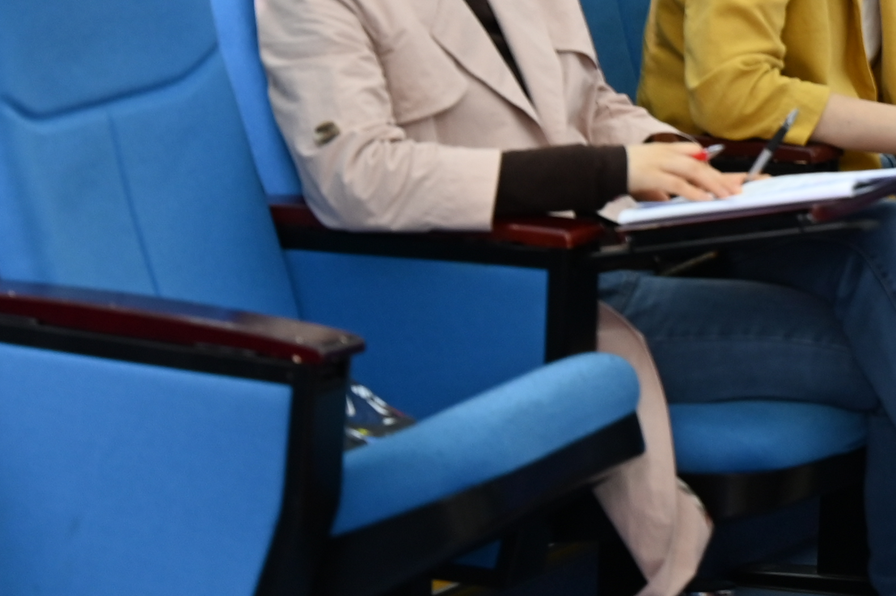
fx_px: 6665
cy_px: -384
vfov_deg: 5.1
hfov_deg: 7.6
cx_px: 1256
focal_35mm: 268
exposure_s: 1/125
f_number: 2.8
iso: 450
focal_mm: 70
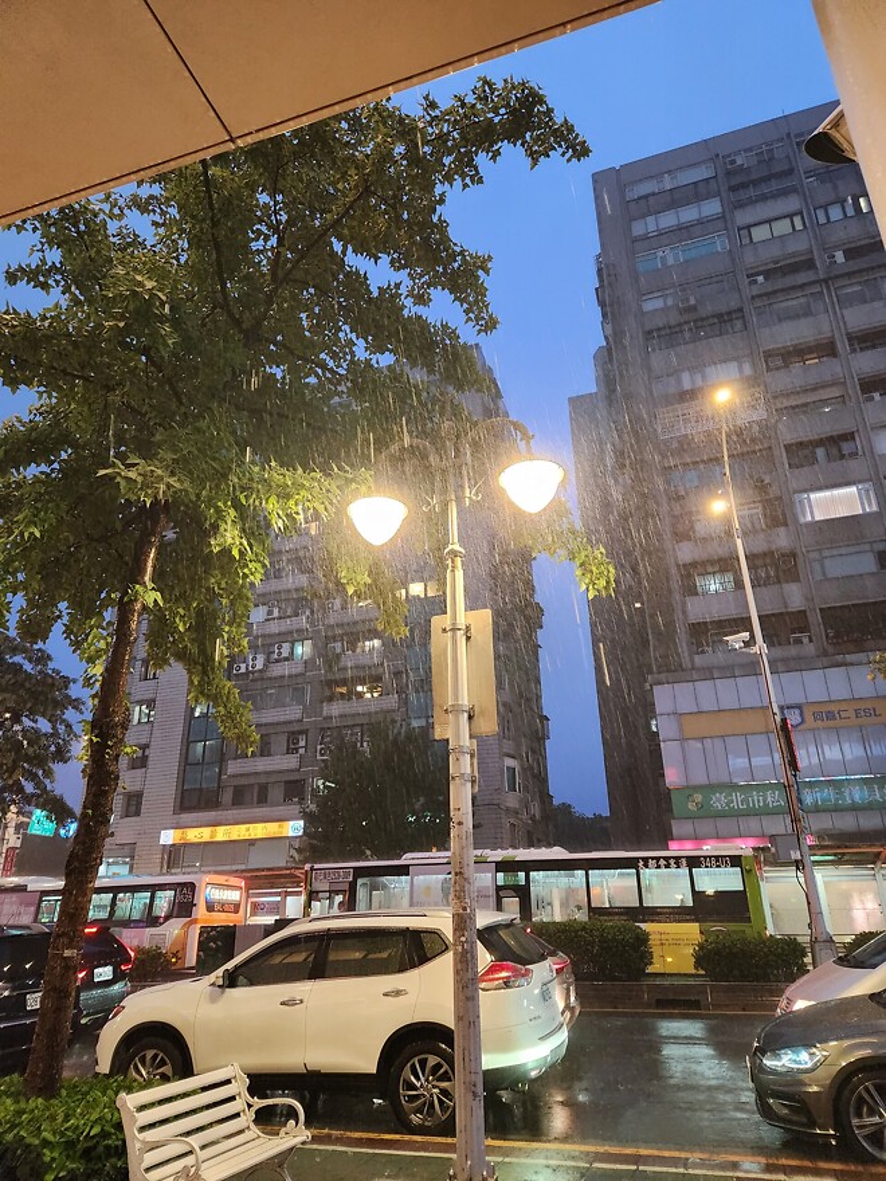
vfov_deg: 73.9
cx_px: 443
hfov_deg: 58.9
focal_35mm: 23
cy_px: 590
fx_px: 785
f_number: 1.8
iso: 1000
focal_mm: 5.4
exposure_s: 1/120
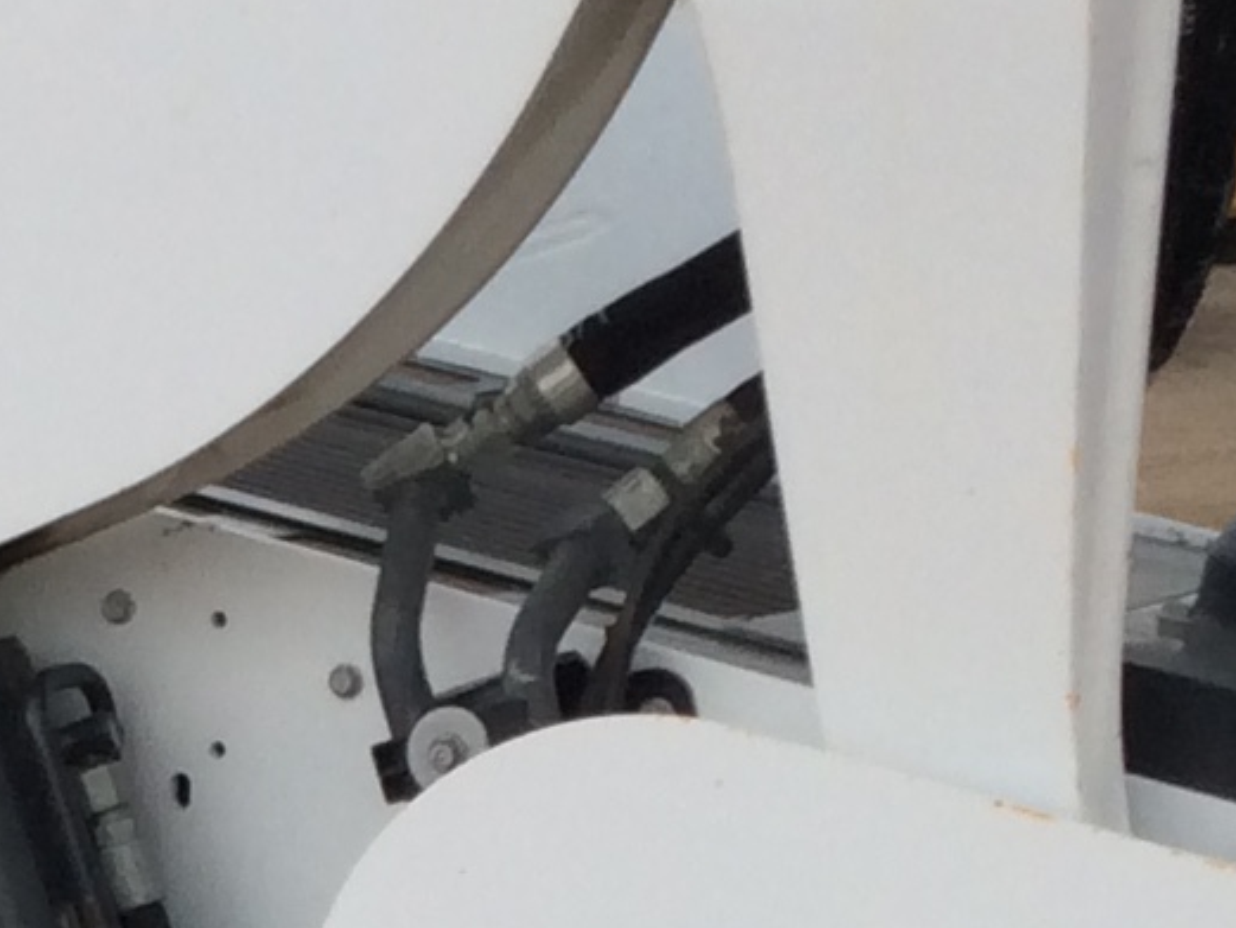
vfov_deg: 9.1
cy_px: 1393
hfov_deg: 12.2
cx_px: -206
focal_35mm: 159
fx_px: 5679
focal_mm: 3.3
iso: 32
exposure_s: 1/349
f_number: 2.4
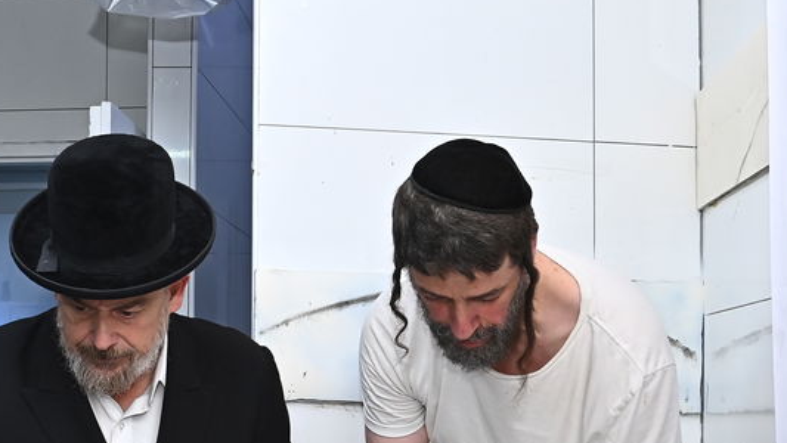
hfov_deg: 31.9
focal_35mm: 66
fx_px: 1378
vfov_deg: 18.1
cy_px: 374
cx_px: 351
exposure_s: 1/200
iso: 1000
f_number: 8
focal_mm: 24
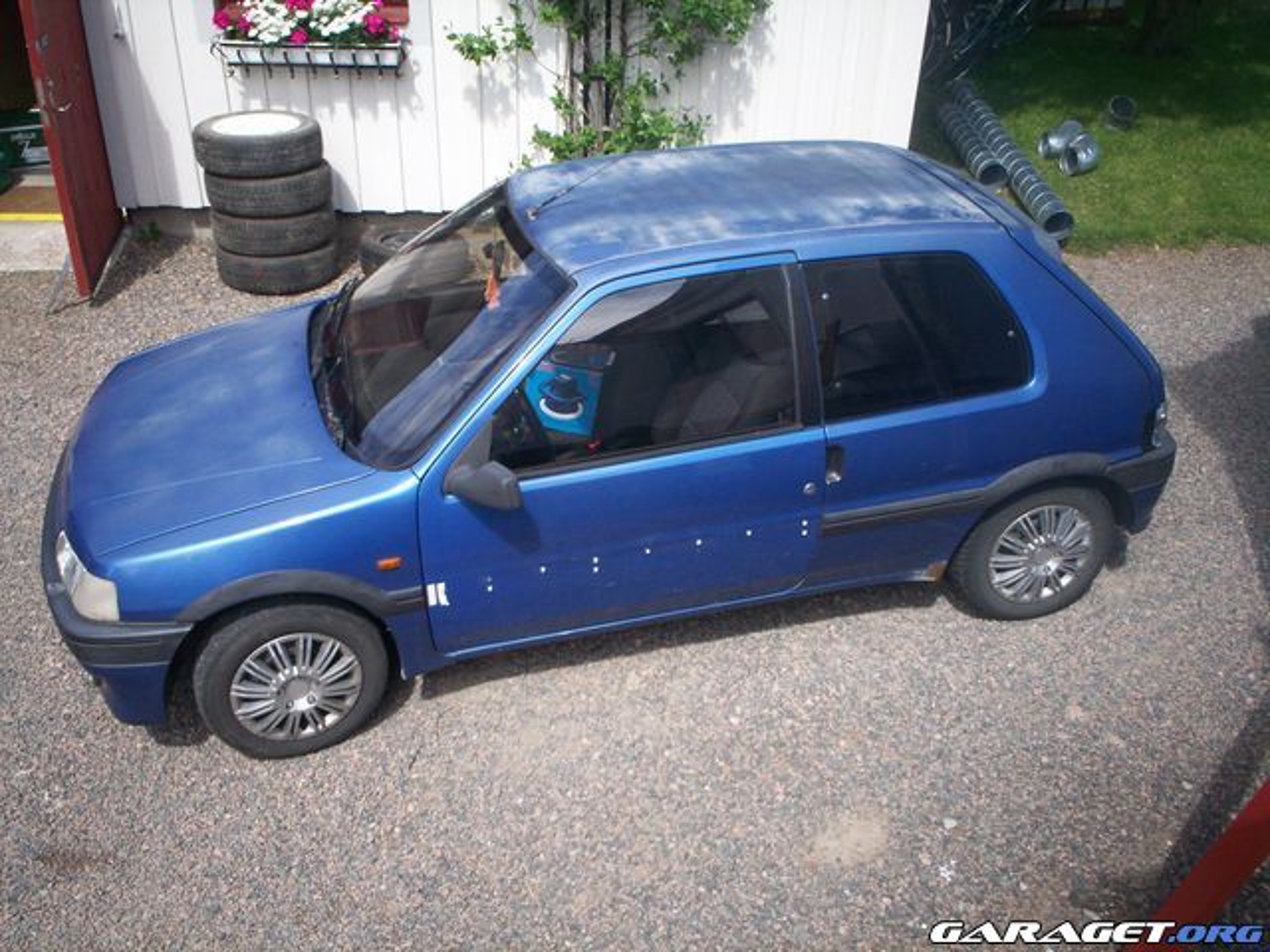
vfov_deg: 39.7
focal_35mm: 36
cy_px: 476
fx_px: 1321
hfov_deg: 51.4
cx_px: 635
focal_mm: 6
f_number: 4.5
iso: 100
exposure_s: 1/345
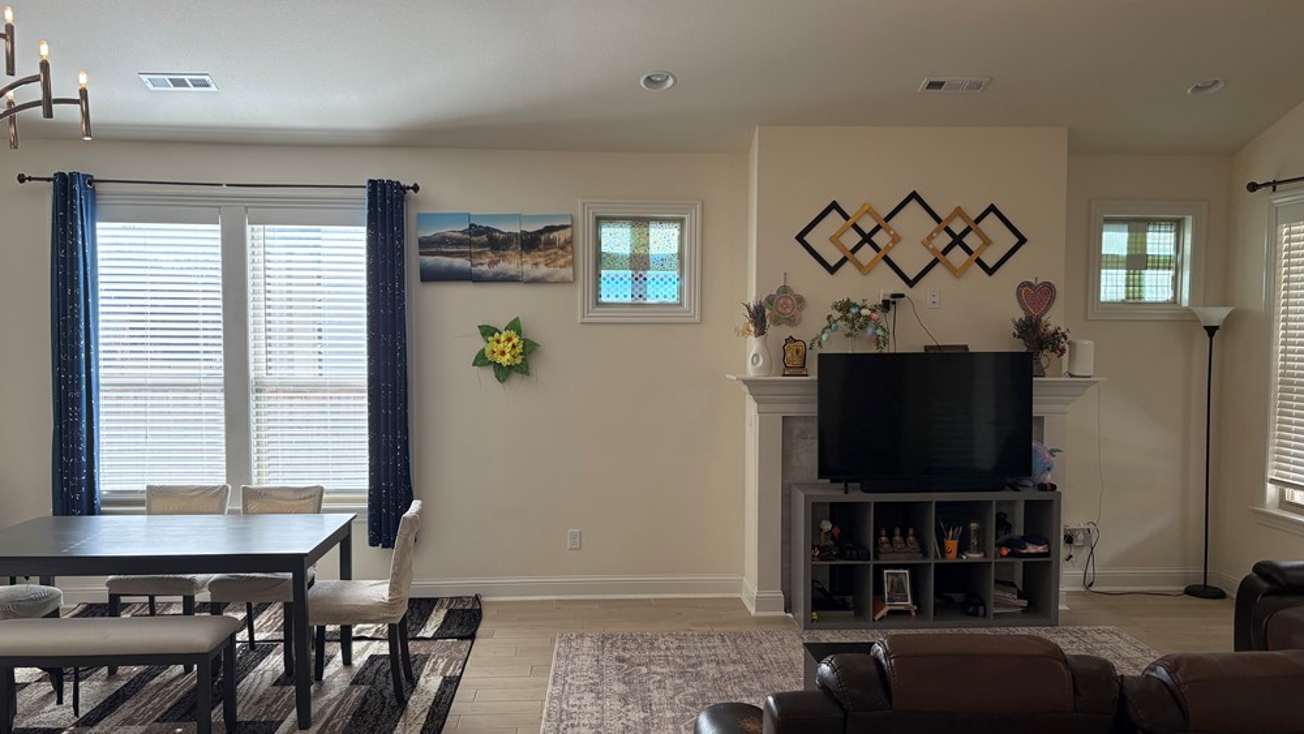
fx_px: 1003
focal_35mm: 29
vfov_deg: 40.2
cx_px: 653
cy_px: 382
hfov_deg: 66.1
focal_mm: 5.96
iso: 100
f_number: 1.6
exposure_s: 1/227
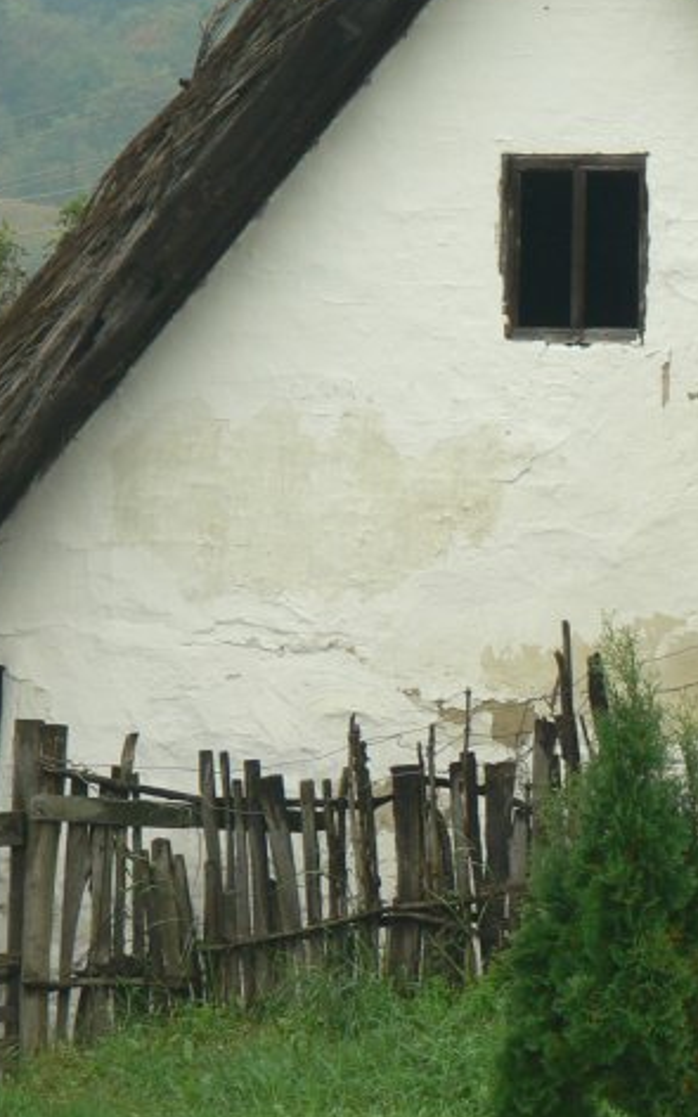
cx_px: 1025
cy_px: 343
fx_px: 15736
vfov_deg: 4.1
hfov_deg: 2.5
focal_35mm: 517
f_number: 4.5
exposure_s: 1/125
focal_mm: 47.5
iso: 80
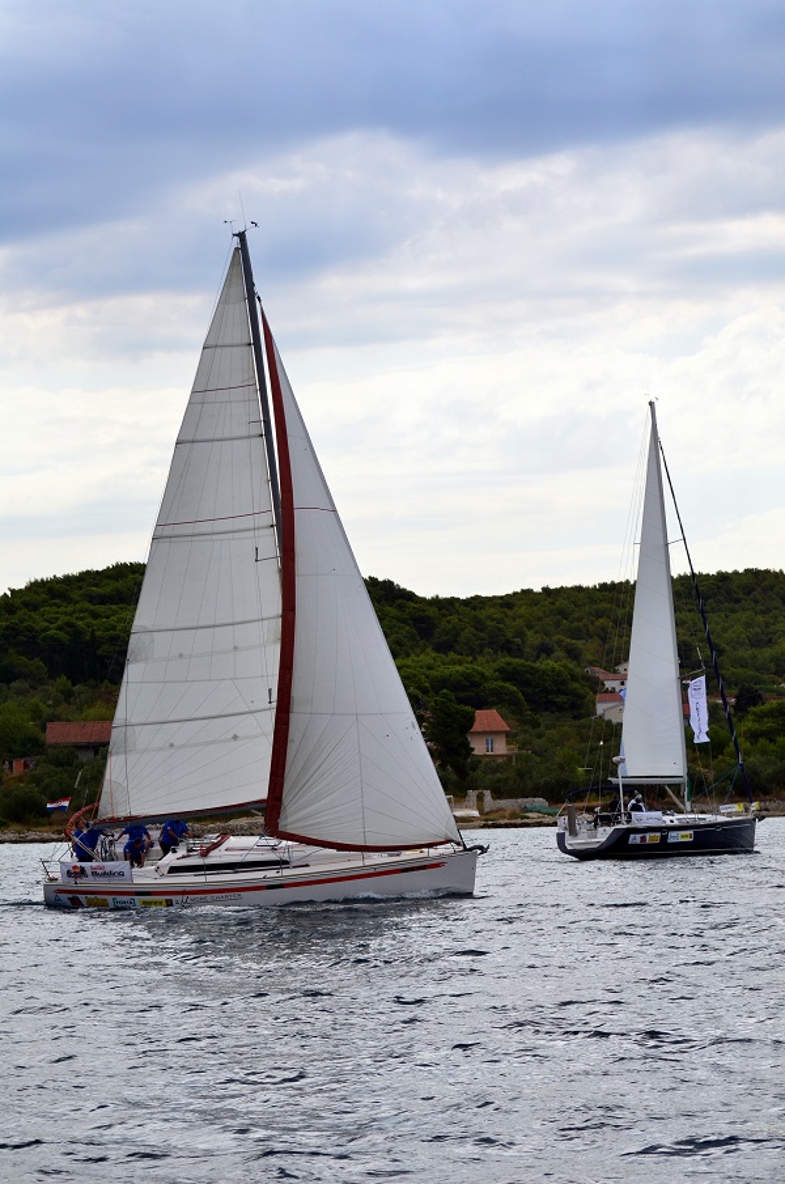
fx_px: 3447
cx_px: 392
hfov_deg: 13.0
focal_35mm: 105
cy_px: 592
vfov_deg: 19.5
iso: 640
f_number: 4.5
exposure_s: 1/6400
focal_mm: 70
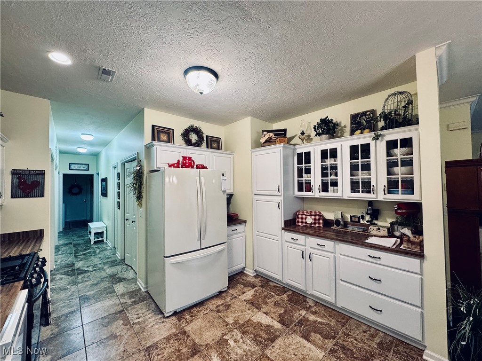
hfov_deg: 102.1
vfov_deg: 85.7
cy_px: 180
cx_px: 241
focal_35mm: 14
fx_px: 195
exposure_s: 1/120
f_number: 2.2
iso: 250
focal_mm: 2.22
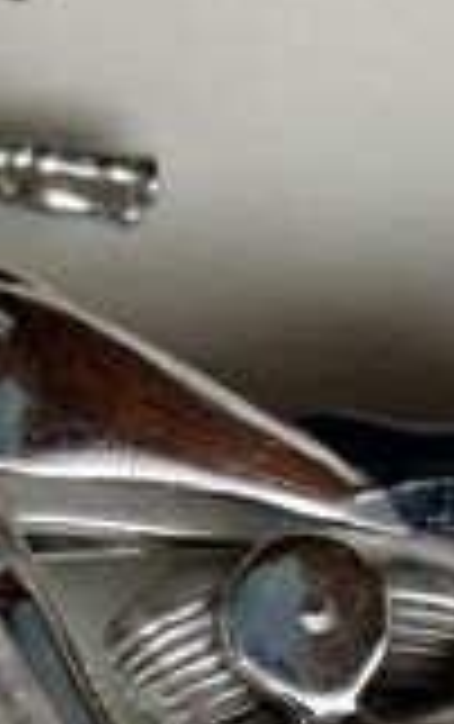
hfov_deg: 15.9
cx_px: 283
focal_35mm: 82
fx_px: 1619
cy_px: 711
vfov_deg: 24.2
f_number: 1.8
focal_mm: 3.98
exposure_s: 1/50.3
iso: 64
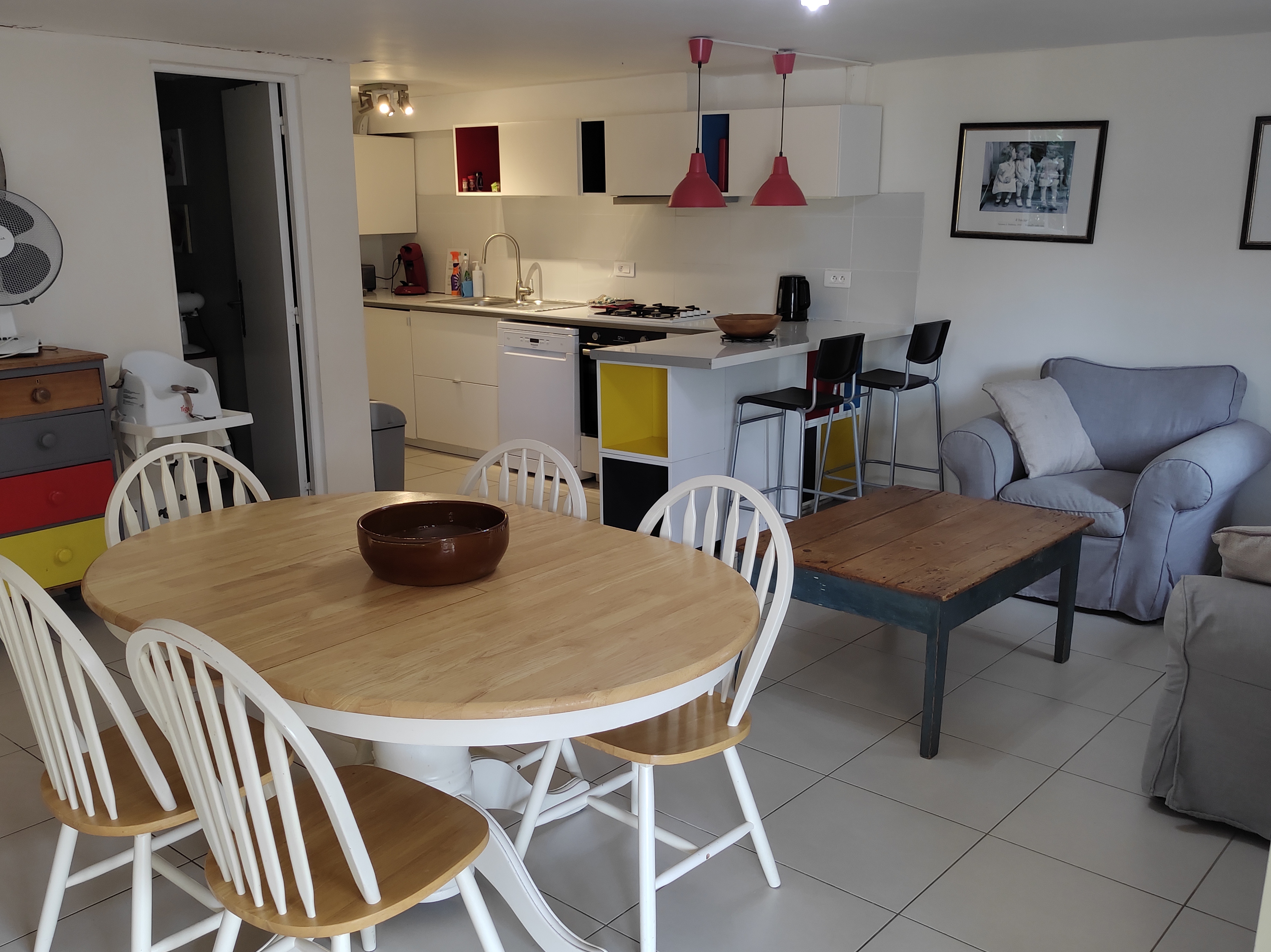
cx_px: 602
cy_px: 522
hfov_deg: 58.3
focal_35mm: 31
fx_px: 1138
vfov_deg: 45.4
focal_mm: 4.7
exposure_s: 1/33
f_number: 1.79
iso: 334
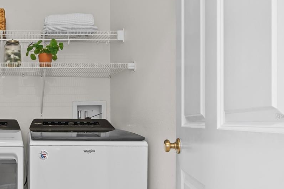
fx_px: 252
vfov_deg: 40.9
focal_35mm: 32
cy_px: 116
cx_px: 23
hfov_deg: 51.2
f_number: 9
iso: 250
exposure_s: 1.6
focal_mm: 16
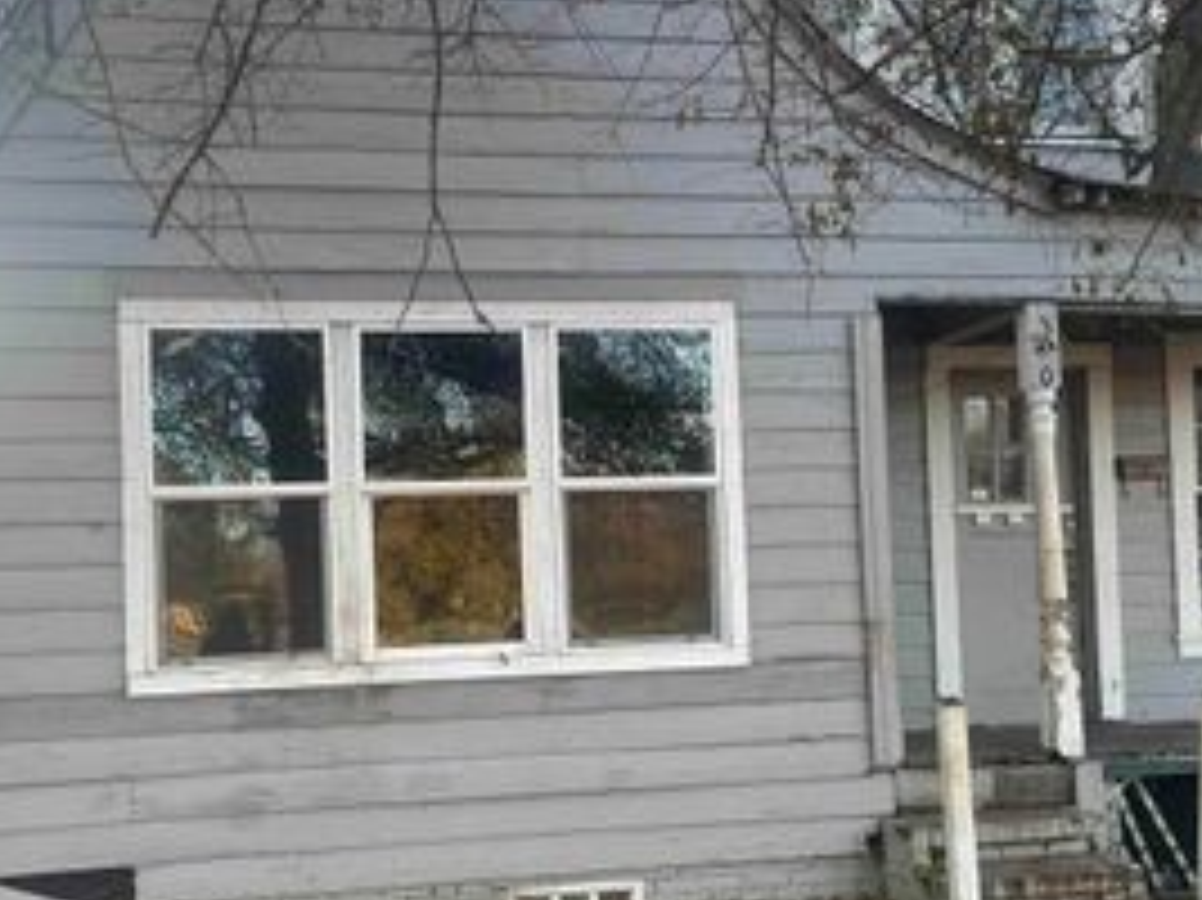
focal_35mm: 45
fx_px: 1562
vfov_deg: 32.1
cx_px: 581
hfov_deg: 42.1
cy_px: 542
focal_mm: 6.86
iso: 80
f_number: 1.78
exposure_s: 1/379
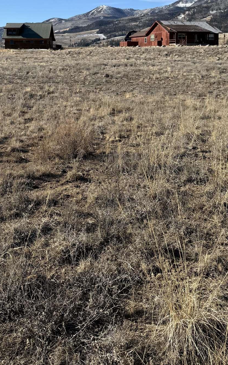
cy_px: 62
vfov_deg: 42.7
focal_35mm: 44
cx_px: 68
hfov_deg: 28.9
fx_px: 437
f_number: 1.78
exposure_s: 1/3953
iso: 80
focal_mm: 6.76
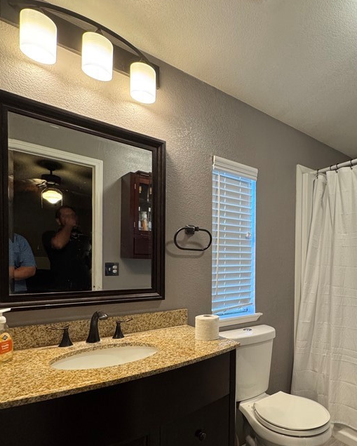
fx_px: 290
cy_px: 271
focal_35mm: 22
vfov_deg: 74.1
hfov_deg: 59.8
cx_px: 267
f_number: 2.2
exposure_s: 1/120
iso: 250
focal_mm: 2.22
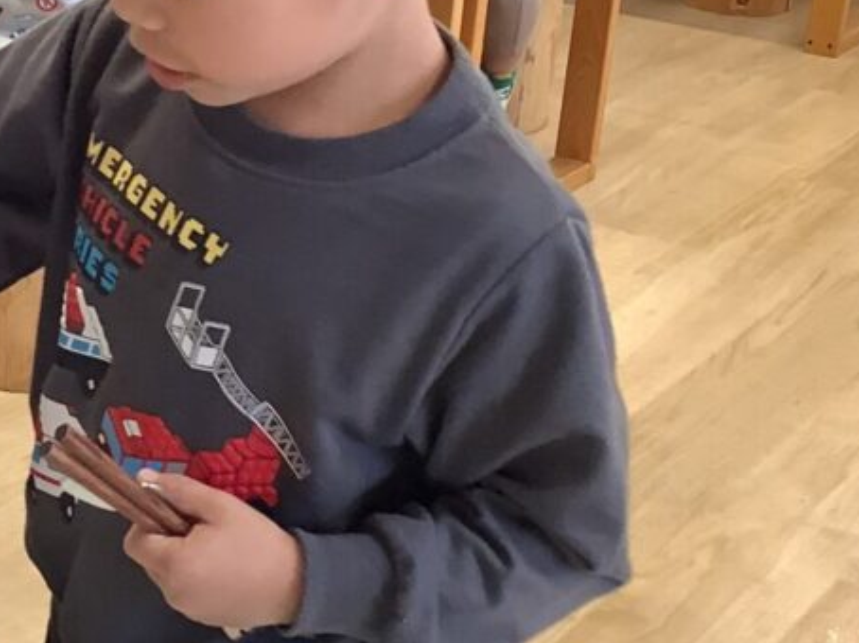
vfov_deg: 18.0
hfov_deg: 22.4
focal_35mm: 82
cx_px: -96
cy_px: 286
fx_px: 2034
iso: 160
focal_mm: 3.3
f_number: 2.4
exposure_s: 1/50
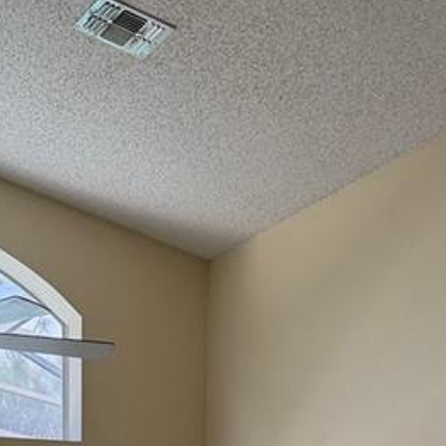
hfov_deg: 17.7
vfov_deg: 14.9
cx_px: 49
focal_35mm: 97
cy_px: 875
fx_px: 1414
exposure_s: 1/240
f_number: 1.78
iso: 64
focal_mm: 6.76
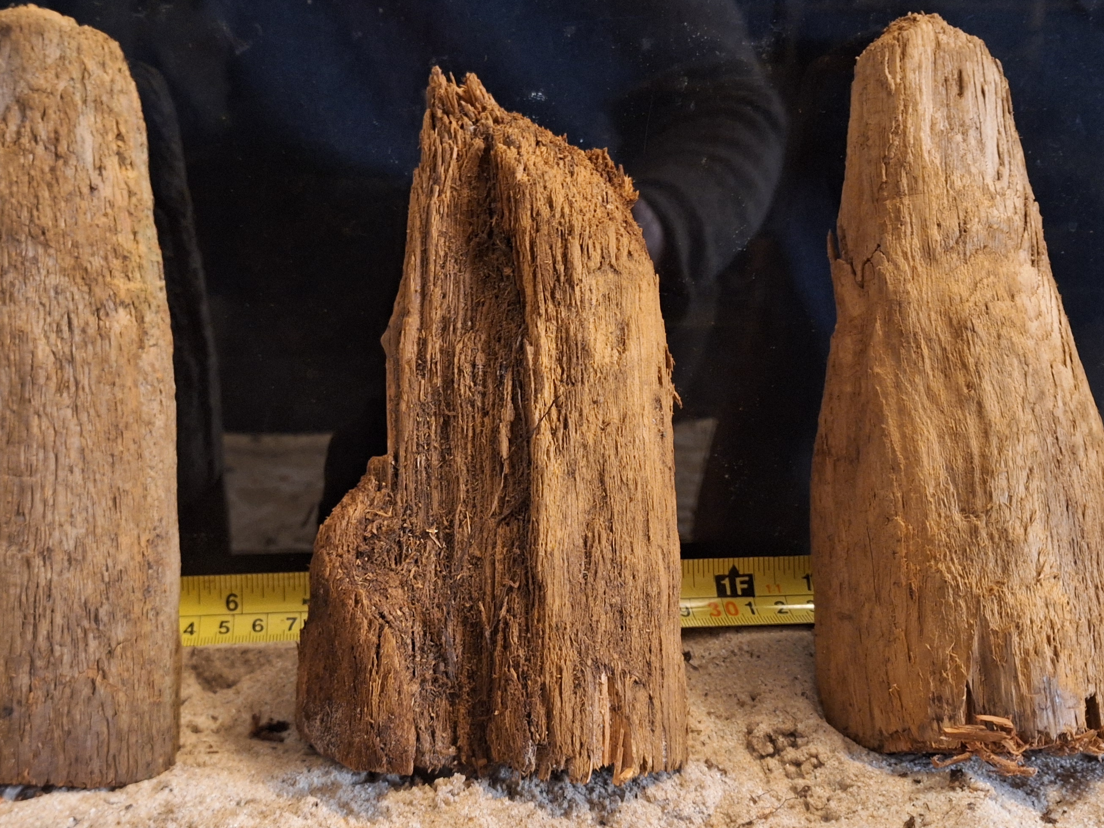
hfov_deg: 51.1
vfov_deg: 39.6
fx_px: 1148
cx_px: 450
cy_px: 461
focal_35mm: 36
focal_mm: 5.54
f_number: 1.8
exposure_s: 1/25
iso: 400
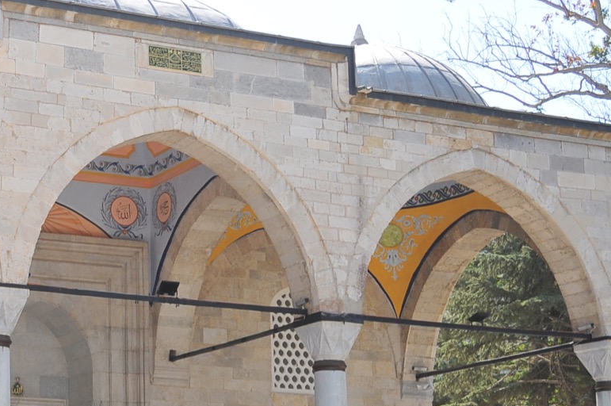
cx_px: -32
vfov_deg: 16.2
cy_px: 283
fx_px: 1424
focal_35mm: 84
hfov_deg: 23.0
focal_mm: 24
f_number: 3.8
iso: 320
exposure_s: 1/1250
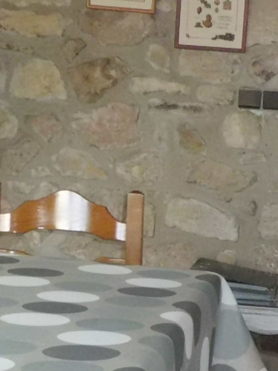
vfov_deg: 15.9
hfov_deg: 11.9
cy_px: 319
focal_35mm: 123
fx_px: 1317
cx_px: 303
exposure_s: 1/60
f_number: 2.8
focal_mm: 4.7
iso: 400
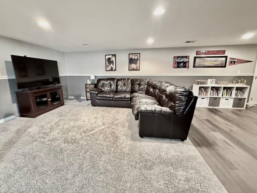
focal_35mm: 15
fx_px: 111
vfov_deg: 81.7
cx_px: 121
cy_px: 91
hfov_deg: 98.1
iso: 2000
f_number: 2.2
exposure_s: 1/30
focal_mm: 2.22
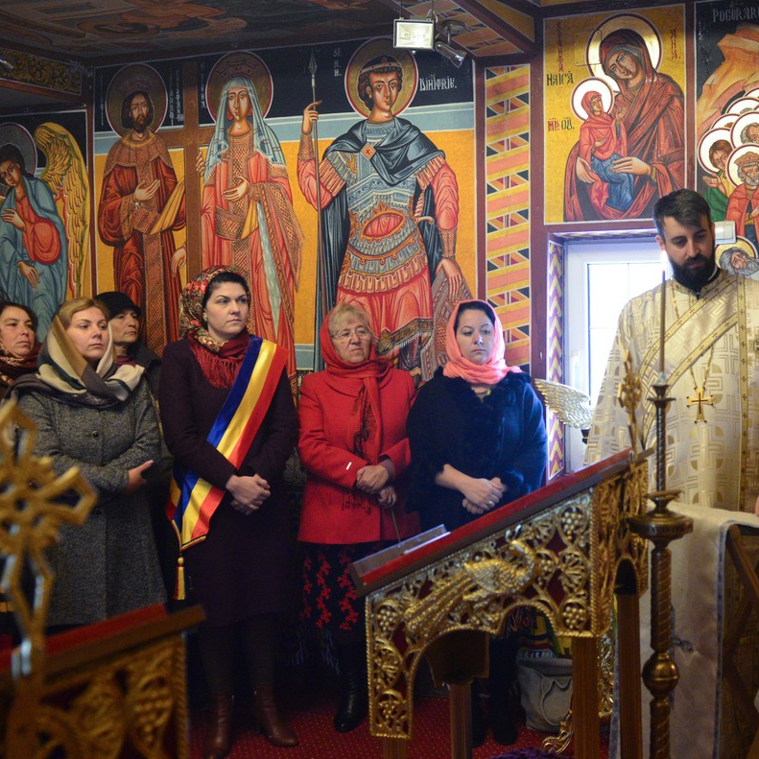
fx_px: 918
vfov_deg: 44.9
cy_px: 378
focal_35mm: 37
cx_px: 617
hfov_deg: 42.7
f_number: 3.2
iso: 4000
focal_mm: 24
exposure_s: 1/80
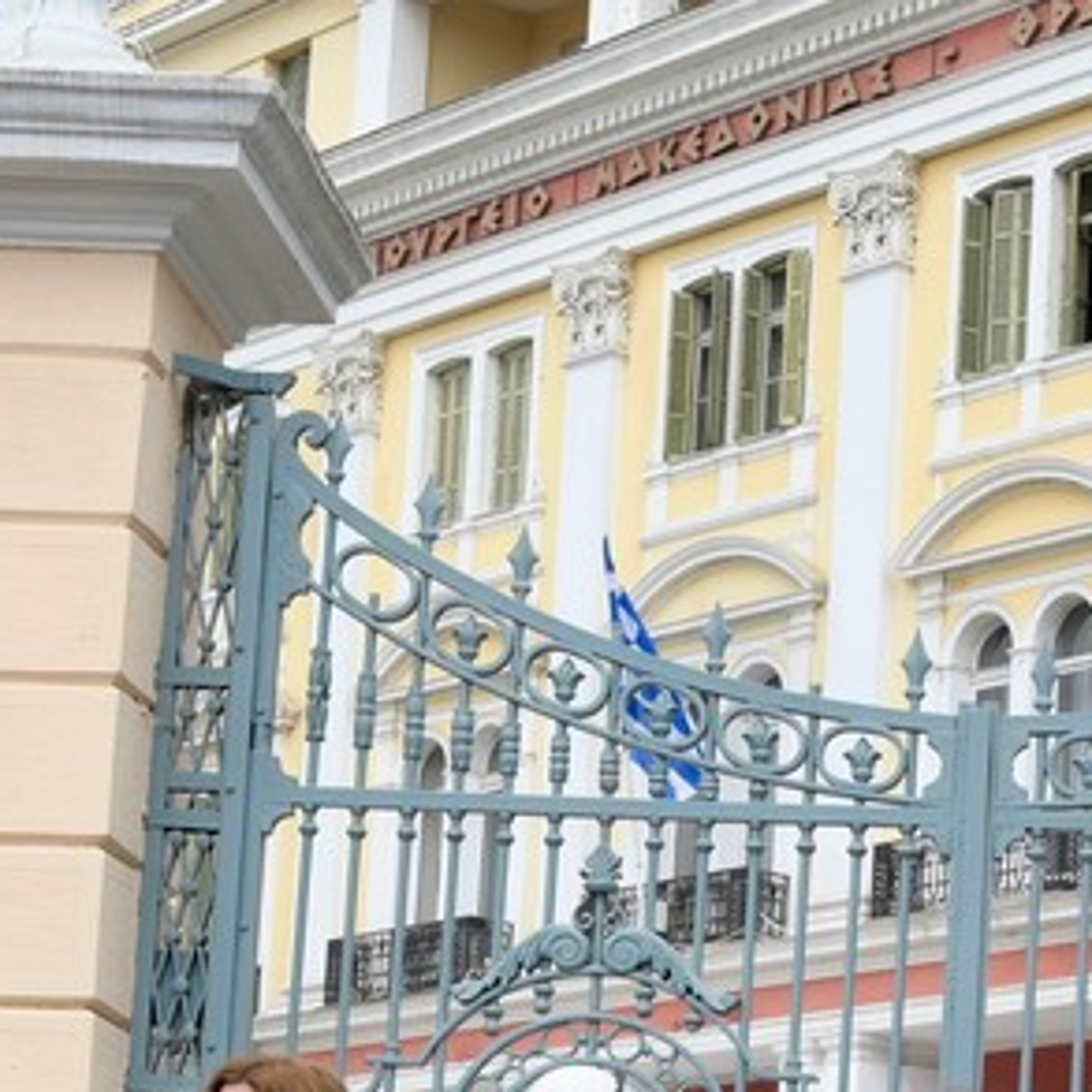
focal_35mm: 108
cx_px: 1472
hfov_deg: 15.3
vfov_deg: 15.9
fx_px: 3855
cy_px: 1010
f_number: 6.3
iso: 320
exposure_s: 1/640
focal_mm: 31
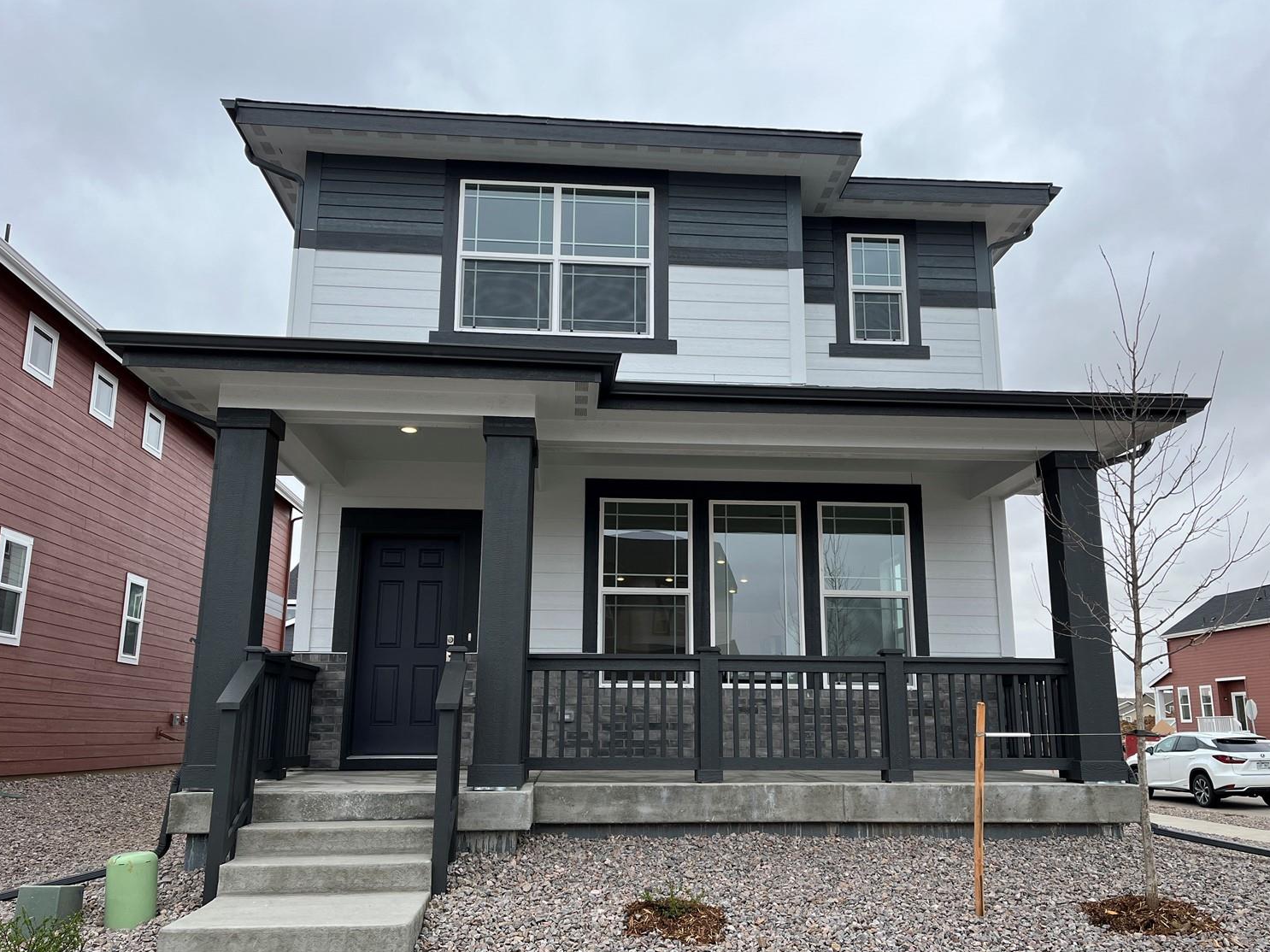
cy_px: 497
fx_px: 1027
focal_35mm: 28
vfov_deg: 49.7
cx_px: 650
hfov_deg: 63.4
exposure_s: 1/1355
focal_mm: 5.1
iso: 50
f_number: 1.6
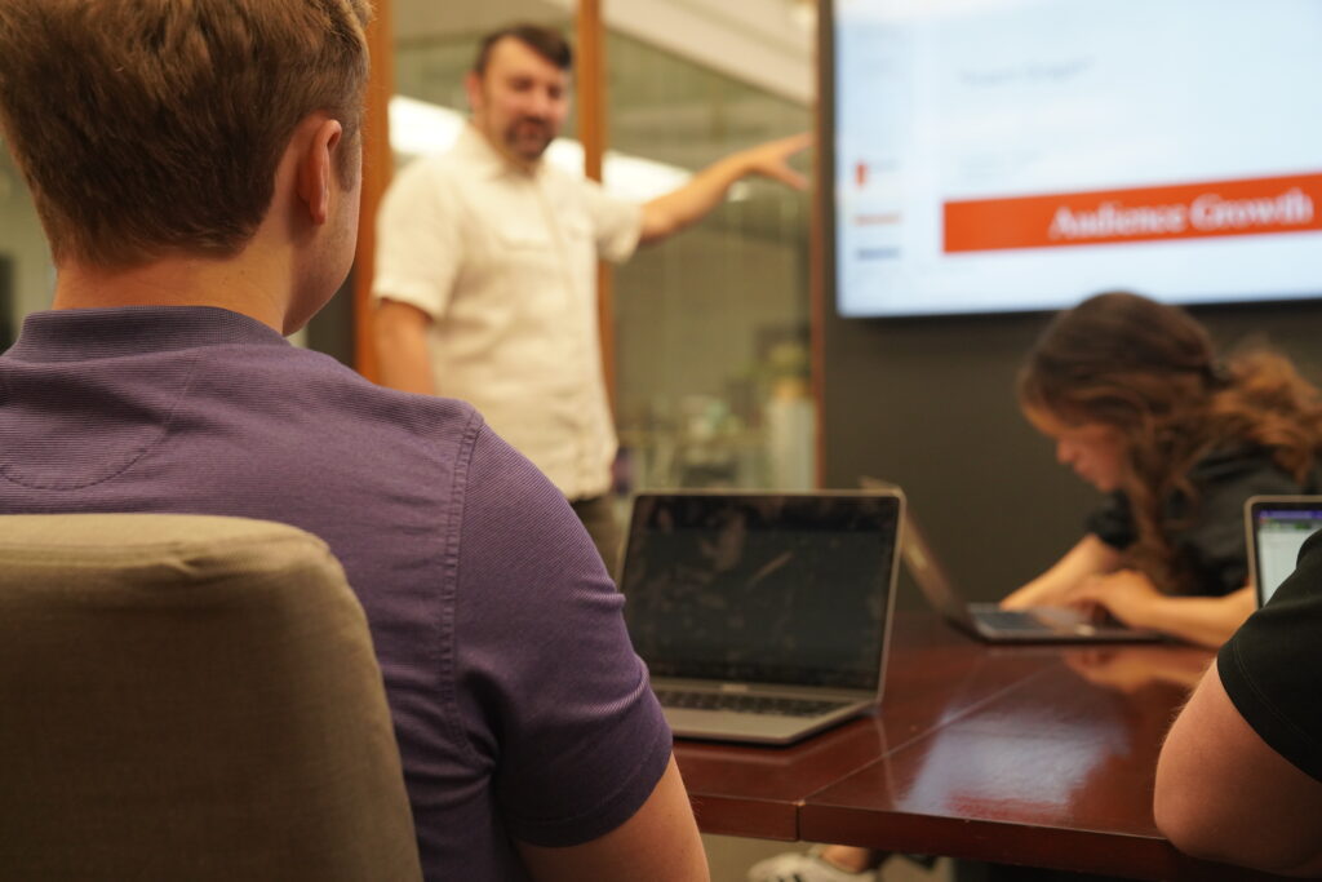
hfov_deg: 40.3
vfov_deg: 27.5
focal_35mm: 49
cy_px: 441
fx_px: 1800
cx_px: 661
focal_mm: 49
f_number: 4
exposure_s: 1/160
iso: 1600
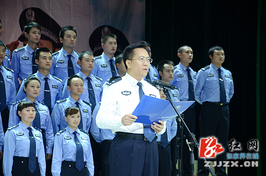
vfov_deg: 8.7
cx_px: 133
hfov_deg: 13.1
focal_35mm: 158
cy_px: 88
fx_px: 1161
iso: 1000
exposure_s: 1/40
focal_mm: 105
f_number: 5.6
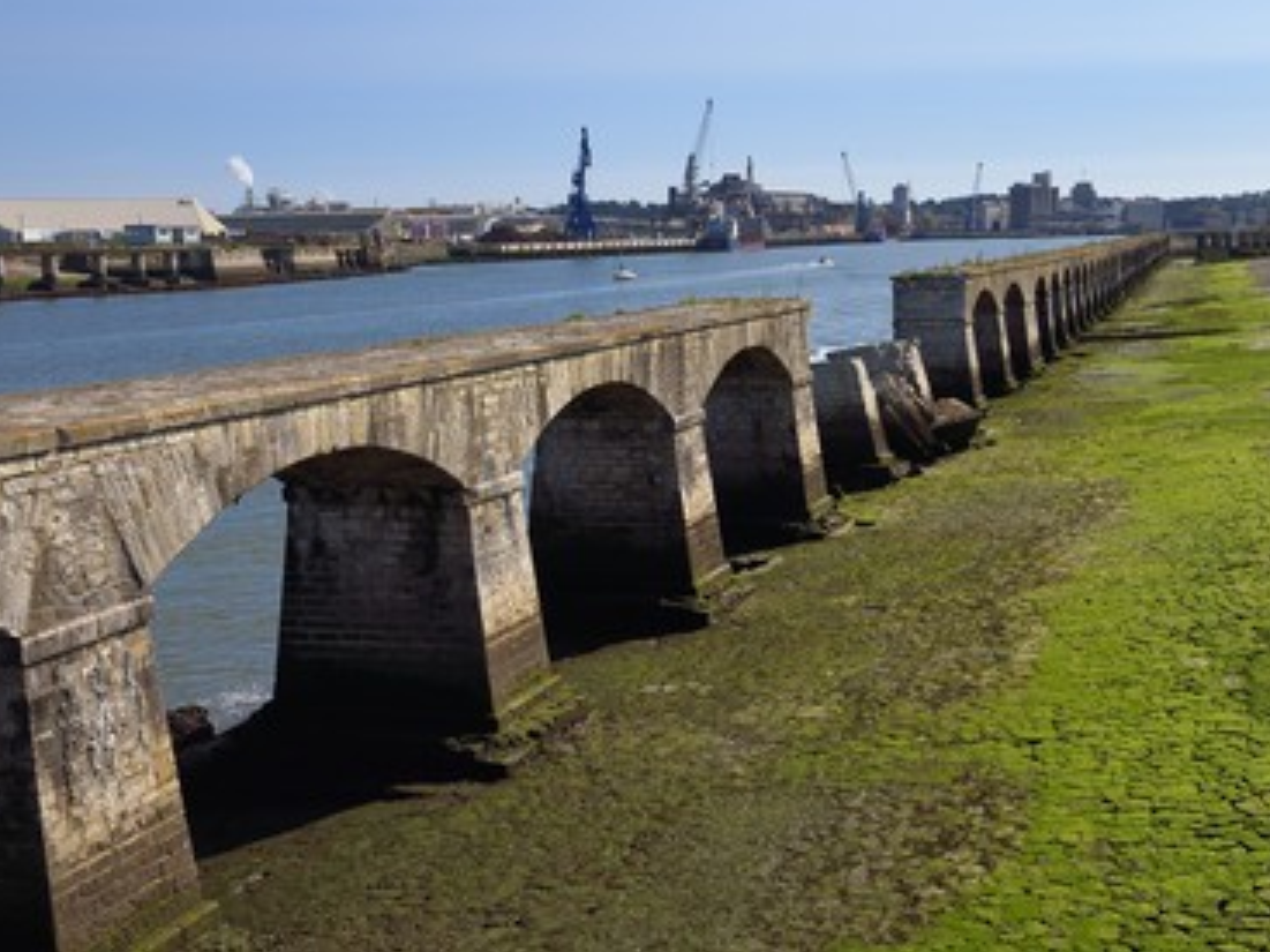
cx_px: 702
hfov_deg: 42.9
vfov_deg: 32.9
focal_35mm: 44
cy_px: 471
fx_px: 1614
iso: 200
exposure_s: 1/320
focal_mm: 40
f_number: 14
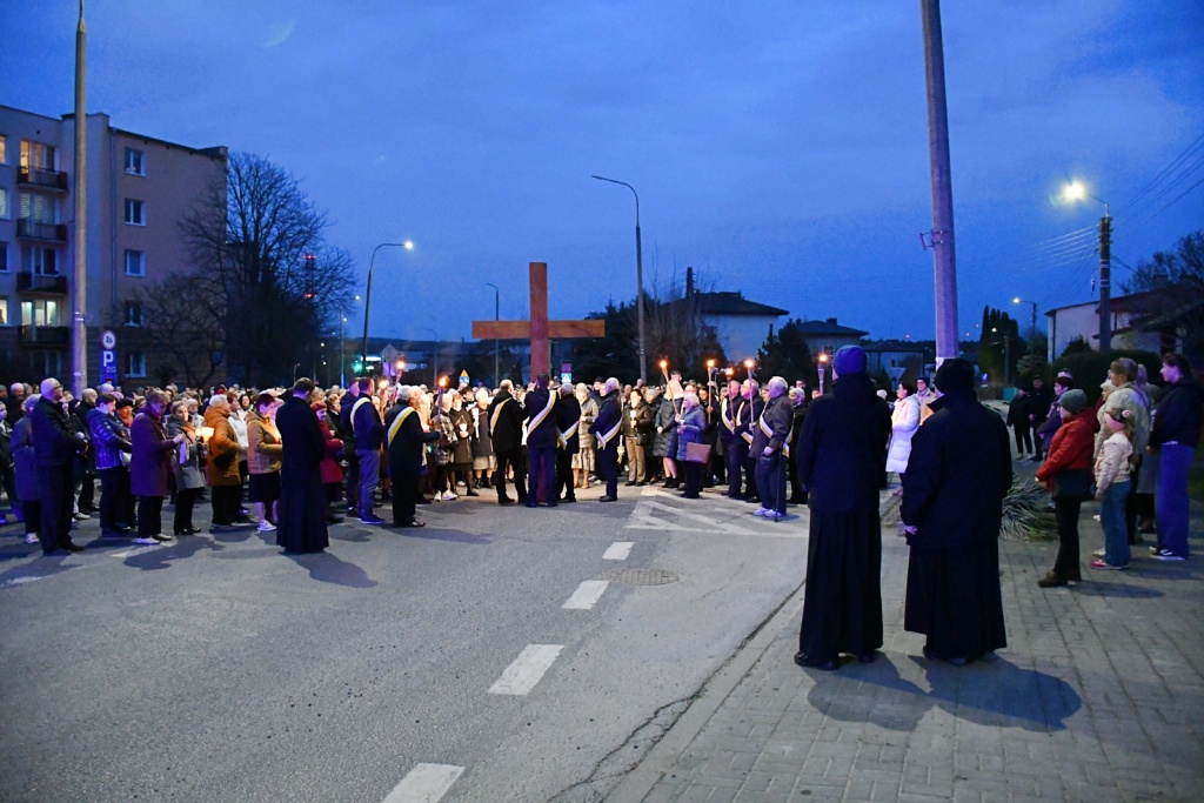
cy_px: 402
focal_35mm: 27
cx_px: 602
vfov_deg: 47.9
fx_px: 903
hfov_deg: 67.4
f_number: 3.5
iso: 10000
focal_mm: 18
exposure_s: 1/60
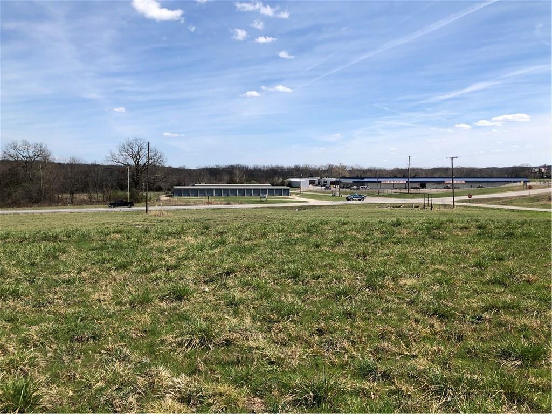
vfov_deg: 49.7
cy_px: 207
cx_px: 276
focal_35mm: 28
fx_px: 446
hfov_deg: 63.4
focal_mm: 3.99
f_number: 1.8
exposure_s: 1/2404
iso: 20
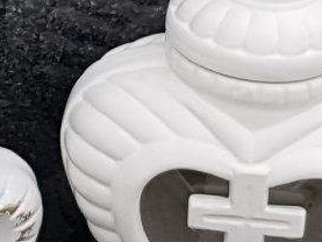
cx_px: -43
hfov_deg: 20.6
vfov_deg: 15.1
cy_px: -130
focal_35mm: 90
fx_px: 838
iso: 40
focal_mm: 4.2
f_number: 1.7
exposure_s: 1/298
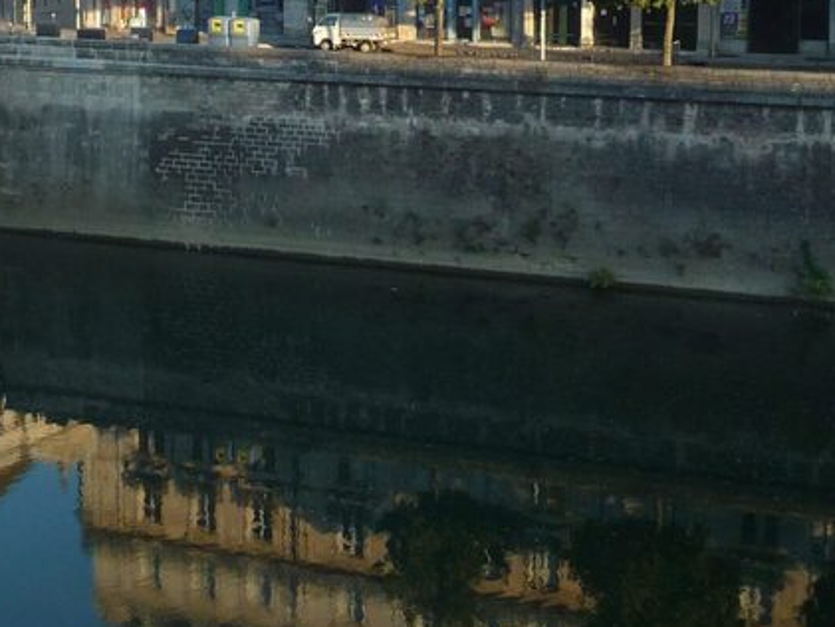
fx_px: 1761
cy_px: 81
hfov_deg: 26.2
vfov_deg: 19.8
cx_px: 169
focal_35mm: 73
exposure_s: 1/125
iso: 100
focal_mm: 5
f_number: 3.4
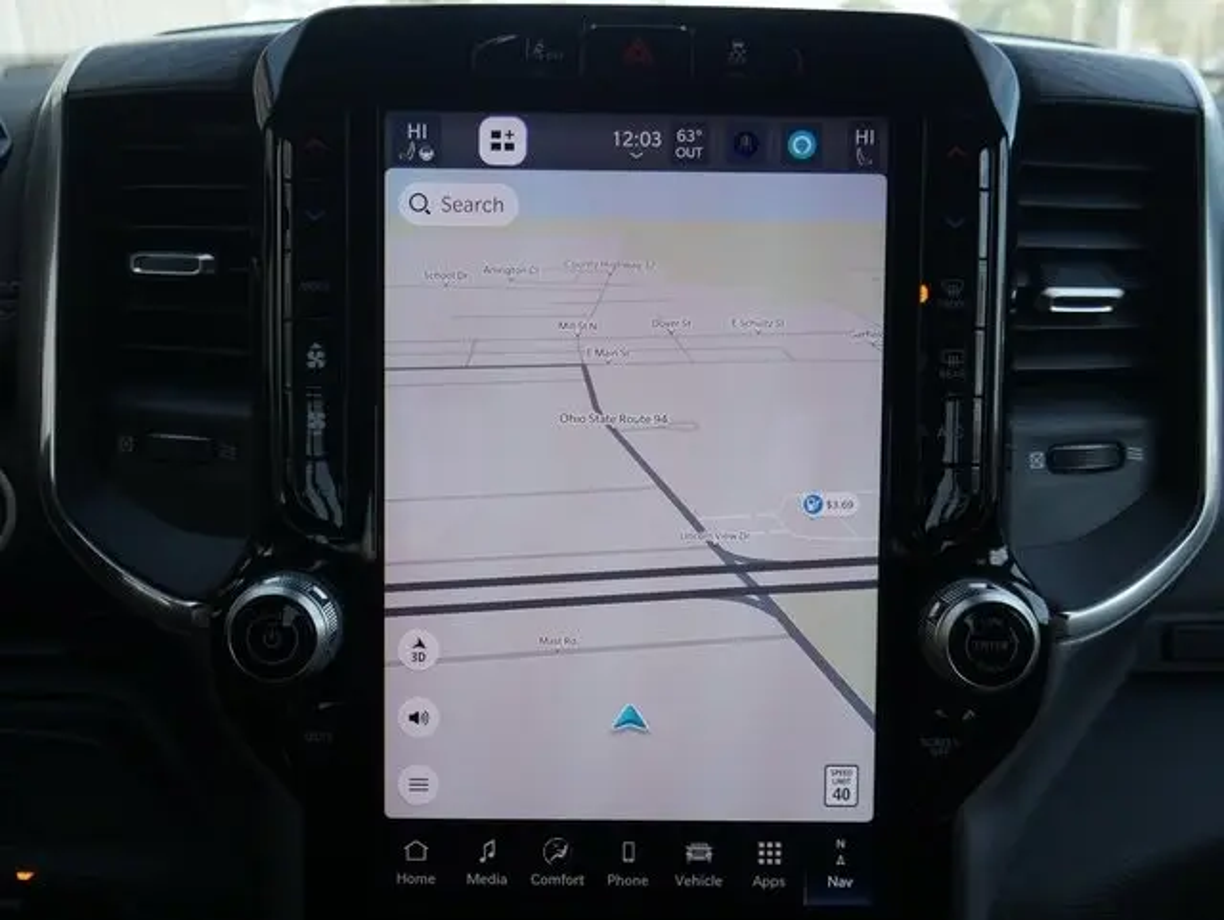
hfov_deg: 51.3
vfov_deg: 39.7
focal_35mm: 36
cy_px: 460
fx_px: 1274
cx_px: 612
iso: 200
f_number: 5
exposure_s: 1/160
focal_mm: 18
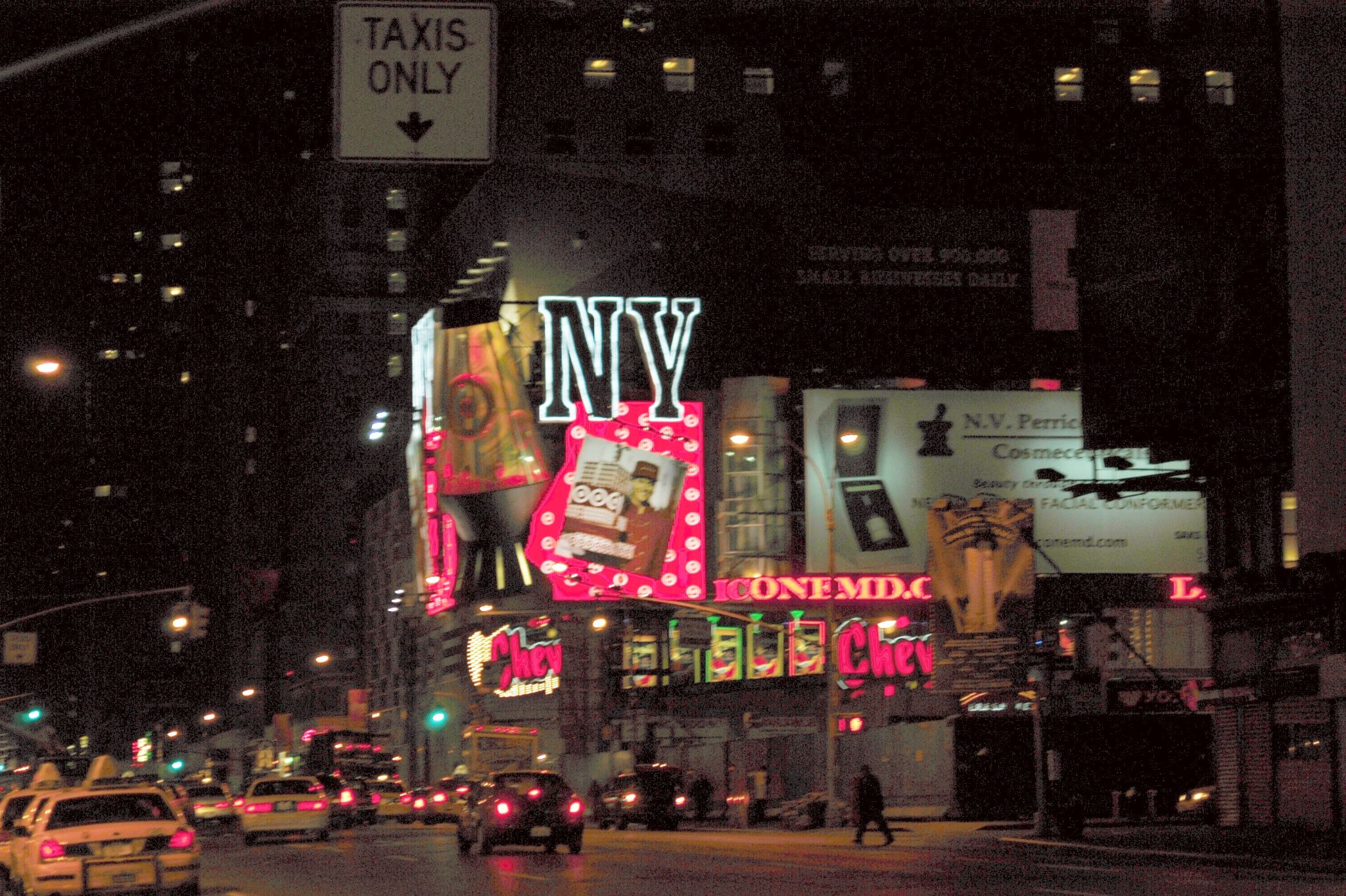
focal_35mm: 105
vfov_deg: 13.0
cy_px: 448
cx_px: 673
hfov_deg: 19.5
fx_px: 3925
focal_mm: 70
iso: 200
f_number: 4.5
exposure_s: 1/50
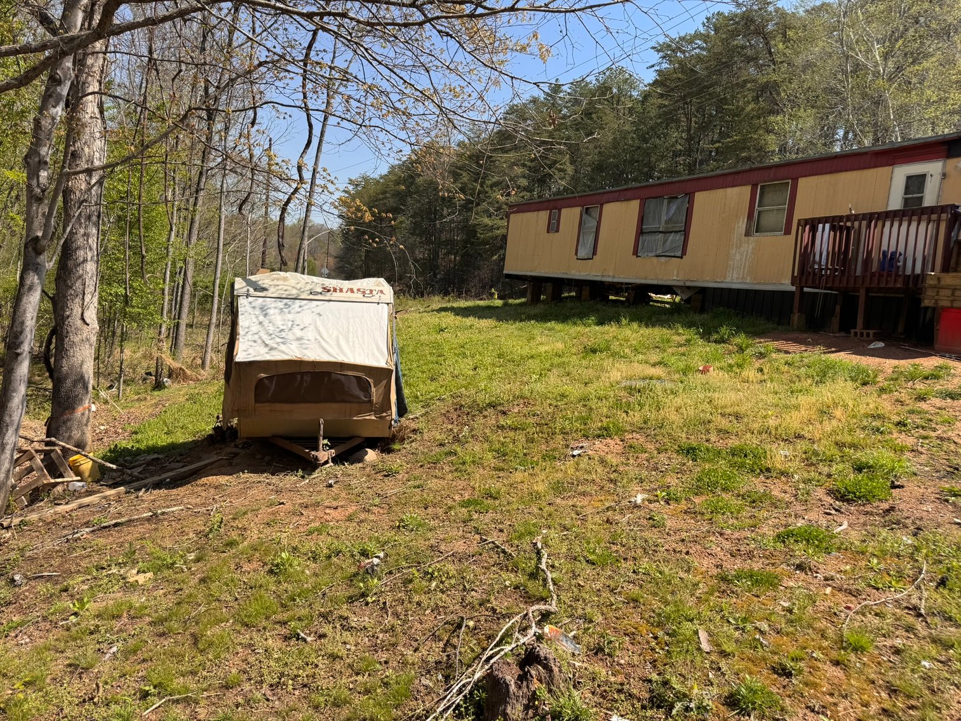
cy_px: 360
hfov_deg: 71.6
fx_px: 666
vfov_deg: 56.8
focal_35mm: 24
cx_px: 480
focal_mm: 6.76
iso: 80
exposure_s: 1/2604
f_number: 1.78
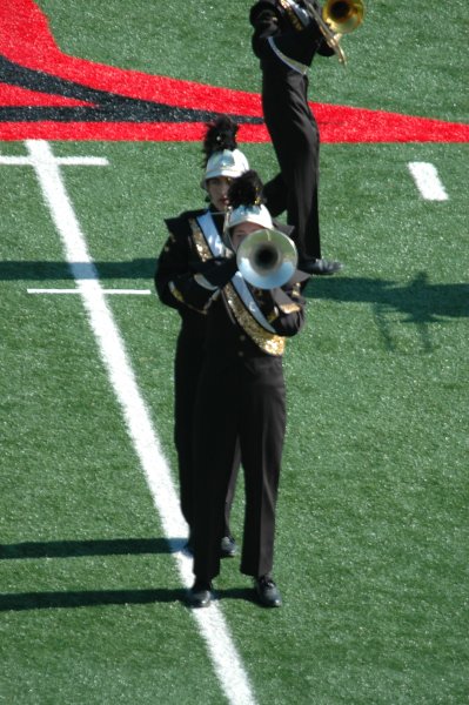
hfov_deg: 2.3
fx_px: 11744
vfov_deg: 3.4
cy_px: 352
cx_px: 234
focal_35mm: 600
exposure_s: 1/500
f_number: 5.6
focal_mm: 400
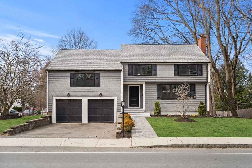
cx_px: 126
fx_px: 217
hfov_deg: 60.3
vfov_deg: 42.3
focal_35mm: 31
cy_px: 84
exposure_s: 1/500
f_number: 7.1
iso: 320
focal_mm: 31
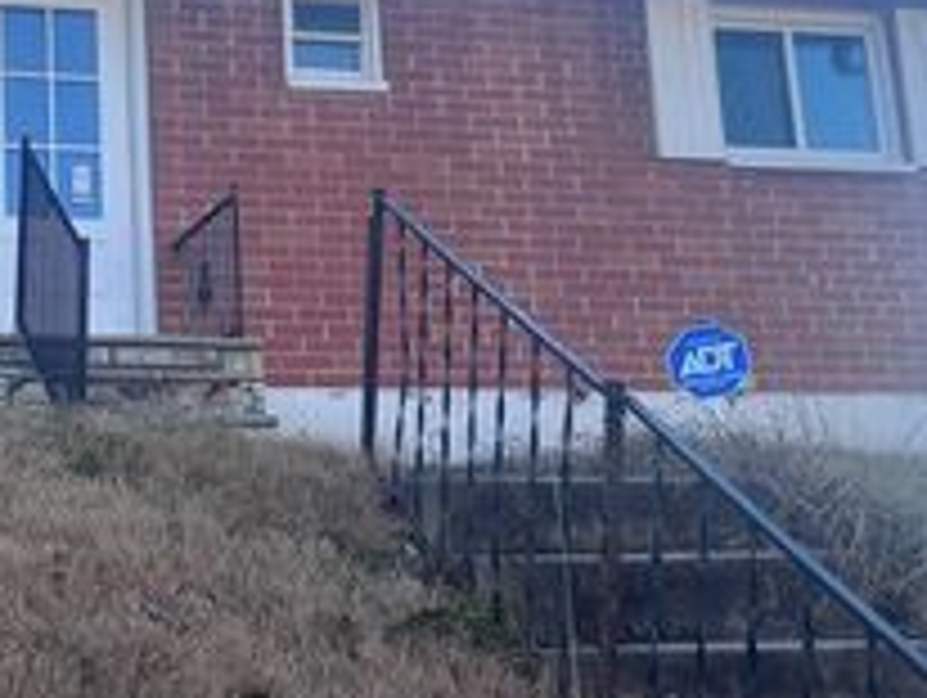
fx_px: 1689
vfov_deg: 23.2
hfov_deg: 29.1
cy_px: 241
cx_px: 45
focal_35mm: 63
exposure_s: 1/845
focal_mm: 5.1
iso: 50
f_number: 1.6
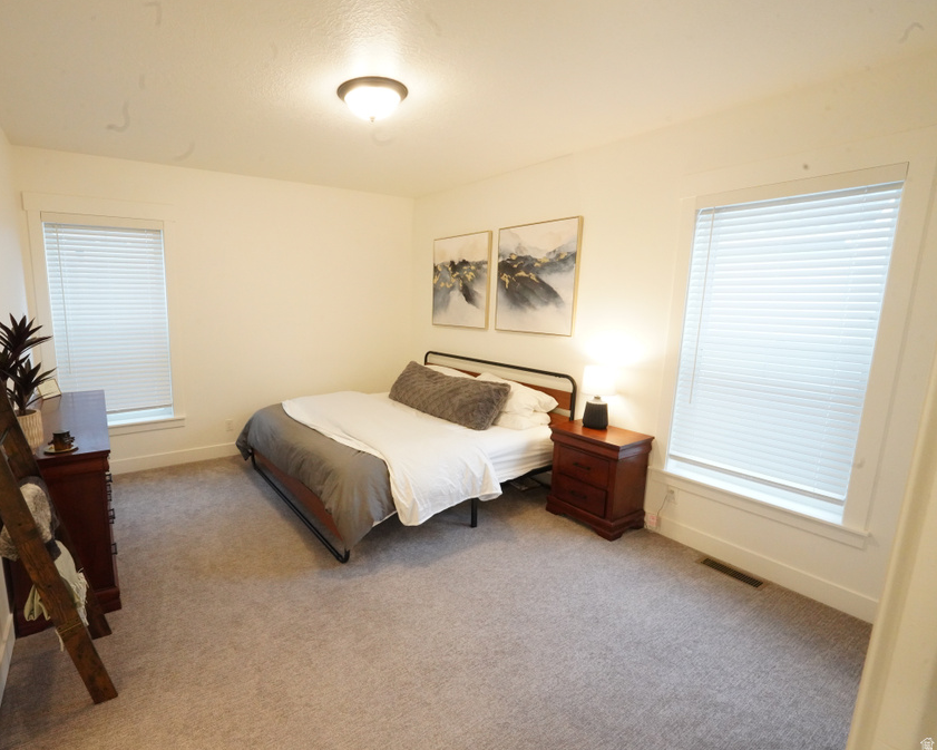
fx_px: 444
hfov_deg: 91.7
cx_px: 368
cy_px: 374
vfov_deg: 80.4
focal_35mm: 16
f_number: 16
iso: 6400
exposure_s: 1/15
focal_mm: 14
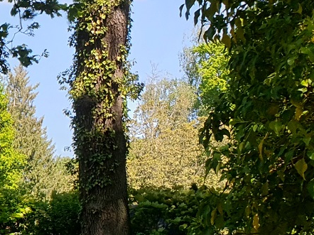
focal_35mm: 113
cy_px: 256
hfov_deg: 13.9
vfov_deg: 12.9
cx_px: -364
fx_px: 1024
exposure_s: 1/591
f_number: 2.4
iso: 50
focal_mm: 4.3
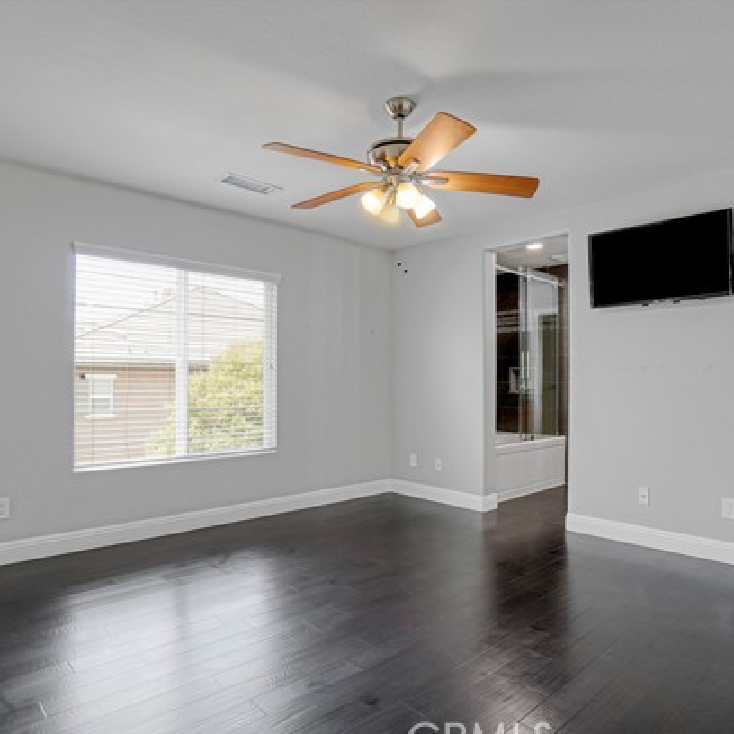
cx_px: 423
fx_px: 480
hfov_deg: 74.4
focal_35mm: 20
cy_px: 380
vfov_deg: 74.8
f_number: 4
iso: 640
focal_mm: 10
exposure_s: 1/30
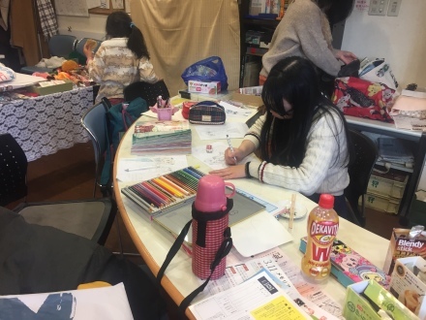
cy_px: 160
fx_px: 357
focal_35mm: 29
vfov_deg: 48.2
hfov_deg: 61.7
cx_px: 213
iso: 40
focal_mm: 4.15
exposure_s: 1/30
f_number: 2.2
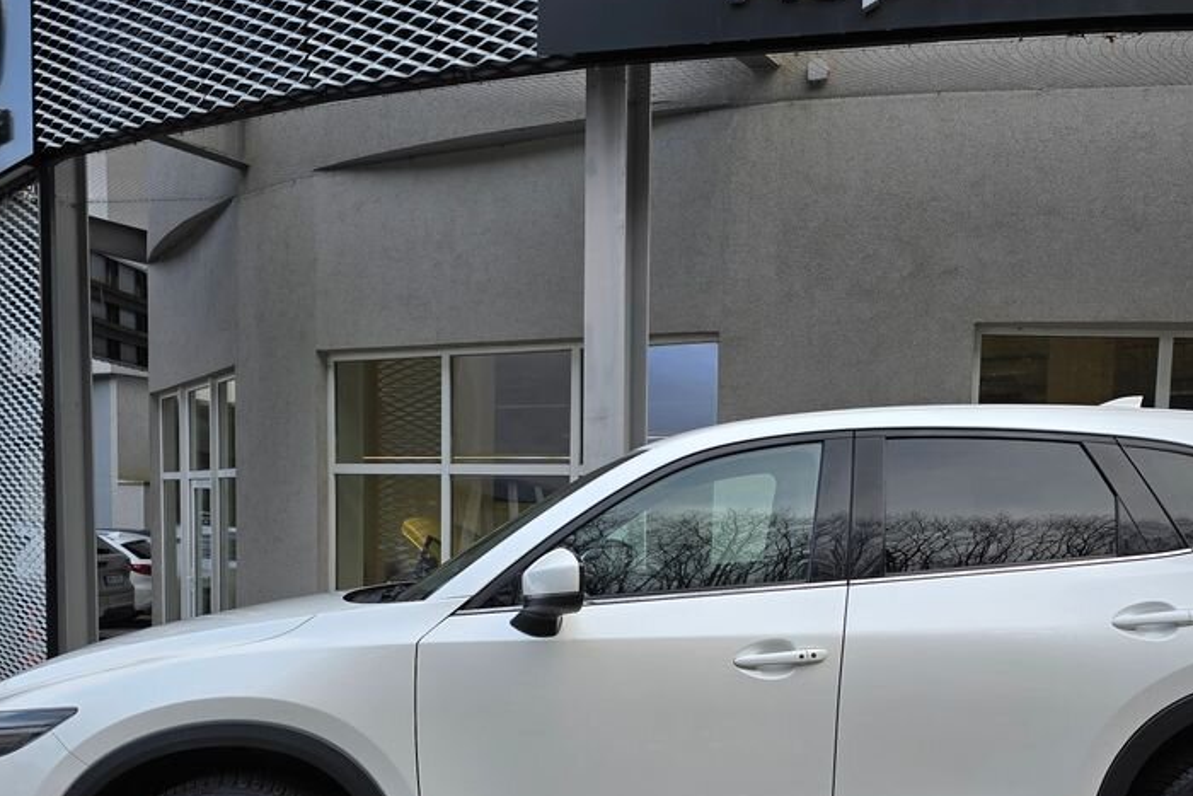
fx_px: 1160
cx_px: 709
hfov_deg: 54.1
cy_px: 631
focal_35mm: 35
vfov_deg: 36.6
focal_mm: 6.3
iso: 25
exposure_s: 1/180
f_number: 1.7
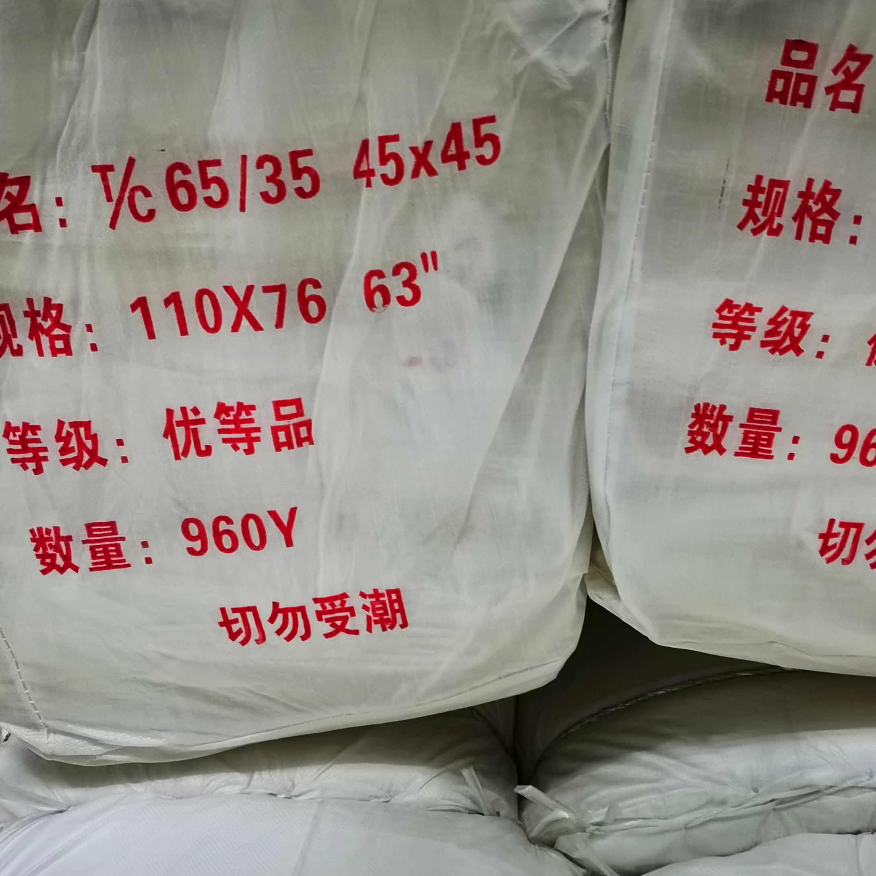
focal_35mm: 40
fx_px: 1145
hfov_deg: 41.6
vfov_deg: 41.8
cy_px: 374
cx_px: 548
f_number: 1.6
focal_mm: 5.56
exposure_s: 1/20
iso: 800
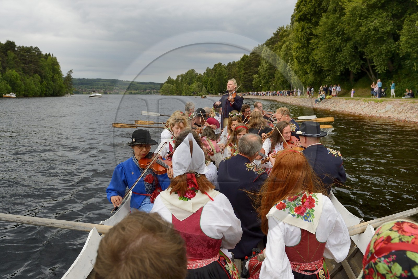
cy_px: 140
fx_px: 279
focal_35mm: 24
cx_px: 209
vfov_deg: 53.1
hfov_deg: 73.8
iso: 800
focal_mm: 24
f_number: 5.6
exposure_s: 1/320
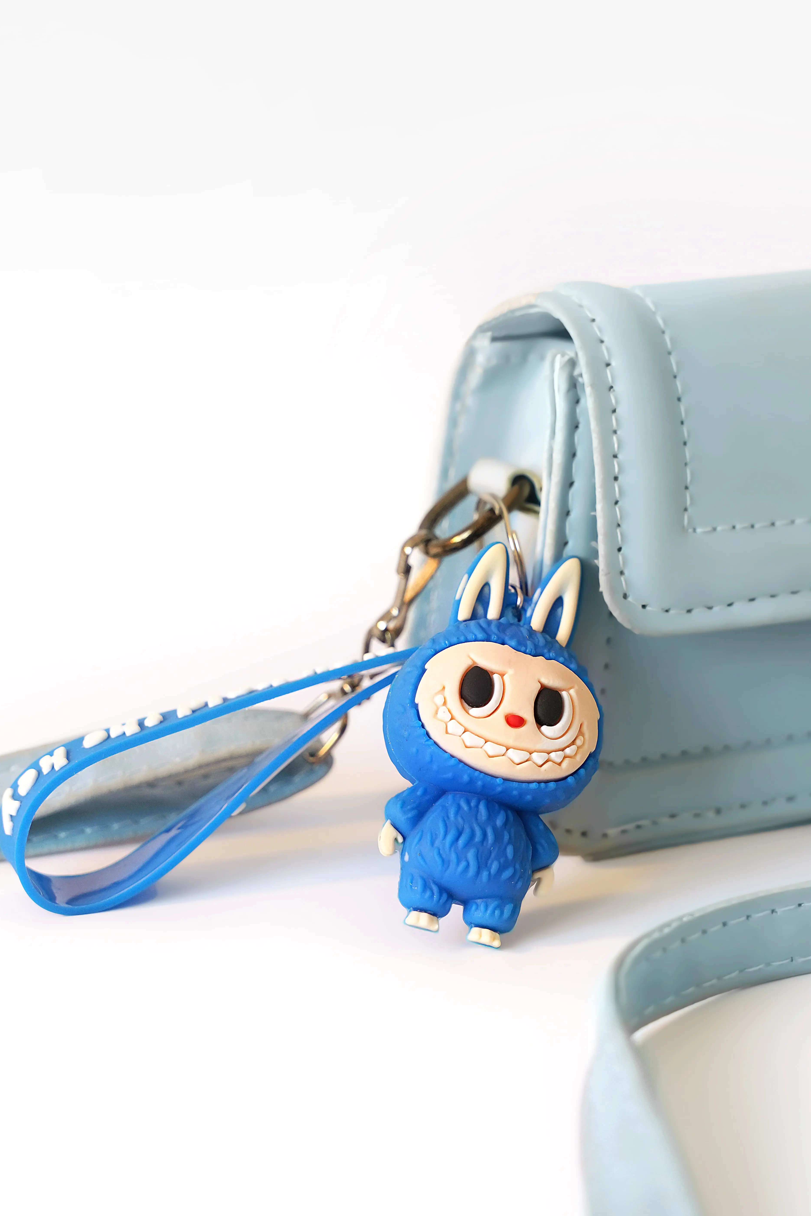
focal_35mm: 73
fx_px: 2456
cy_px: 623
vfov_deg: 27.8
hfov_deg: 18.8
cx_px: 404
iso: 800
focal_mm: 51.5
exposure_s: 1/100
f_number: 5.6
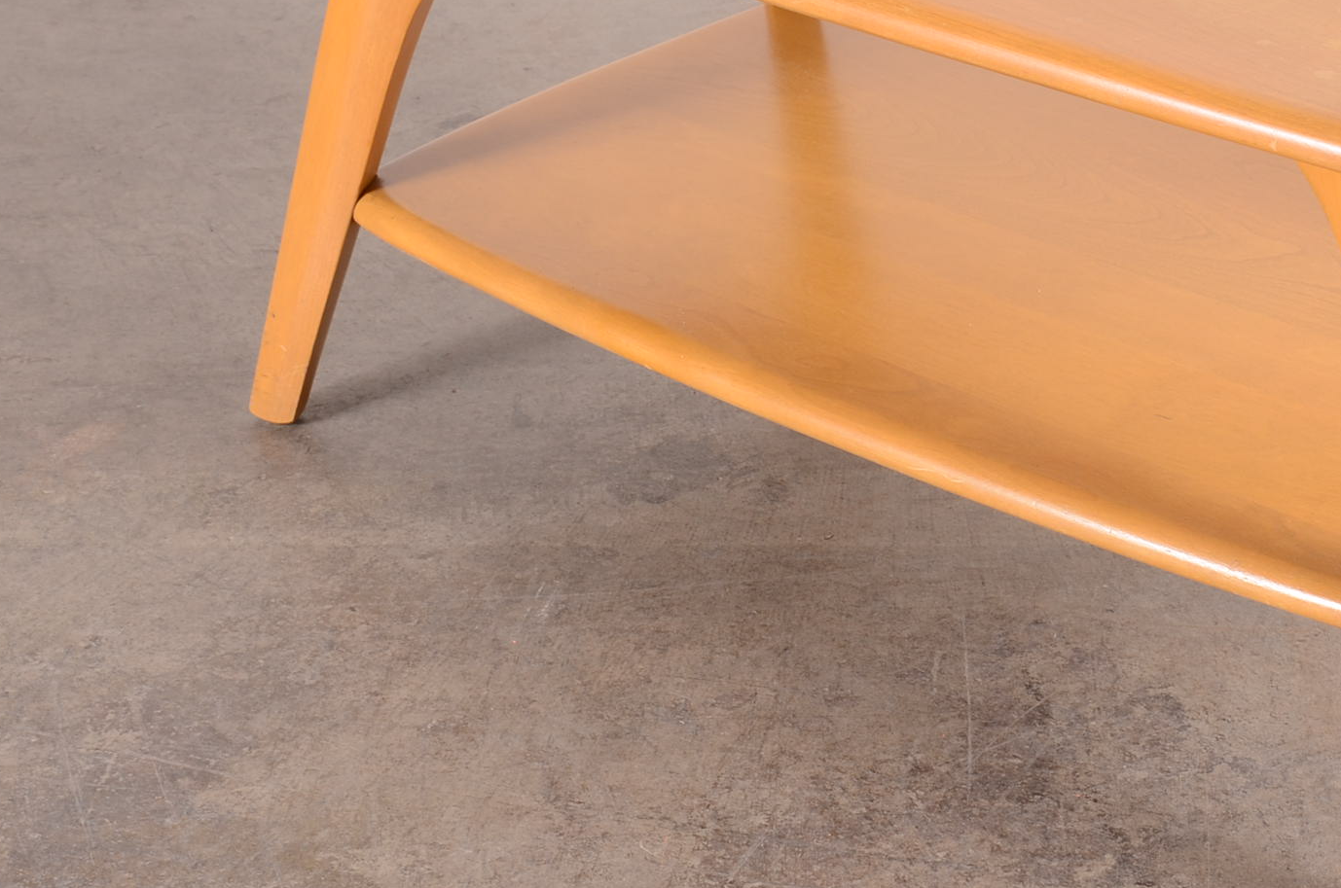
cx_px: 1075
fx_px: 3491
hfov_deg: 21.5
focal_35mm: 94
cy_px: 306
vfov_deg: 14.5
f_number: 10
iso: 160
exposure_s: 1/125
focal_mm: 35
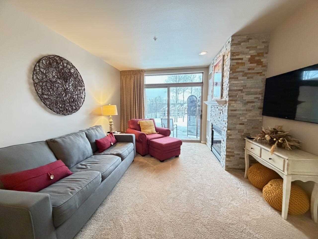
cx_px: 159
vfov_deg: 85.7
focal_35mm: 14
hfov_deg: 102.1
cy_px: 120
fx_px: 129
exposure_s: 1/60
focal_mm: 2.22
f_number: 2.2
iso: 1000
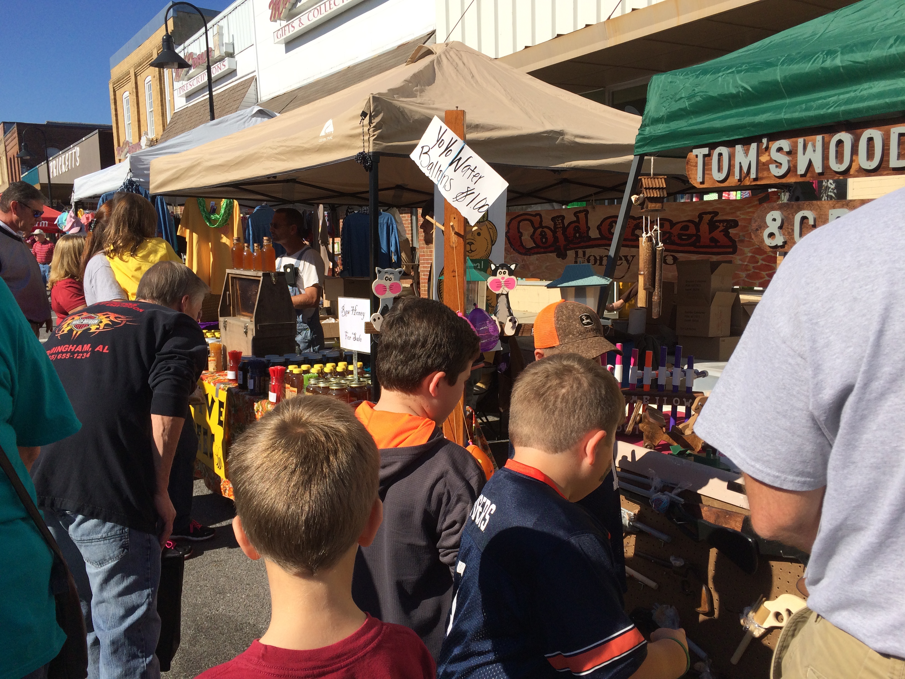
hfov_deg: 61.7
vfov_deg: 48.2
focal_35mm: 29
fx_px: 758
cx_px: 452
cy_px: 340
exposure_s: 1/2564
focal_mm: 4.15
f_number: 2.2
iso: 32
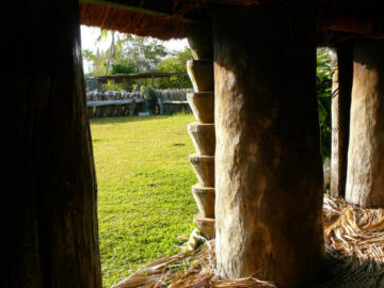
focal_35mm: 40
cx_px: 194
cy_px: 133
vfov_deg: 35.9
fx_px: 444
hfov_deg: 46.8
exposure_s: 1/200
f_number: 4
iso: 100
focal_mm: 6
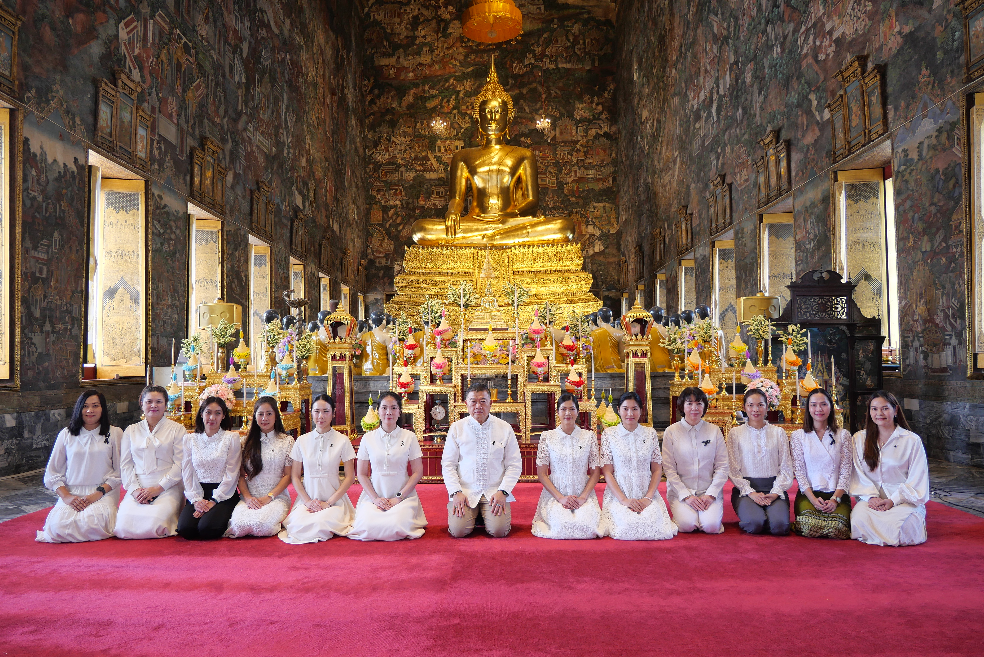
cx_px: 492
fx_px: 656
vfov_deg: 53.2
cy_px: 328
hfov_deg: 73.7
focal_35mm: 24
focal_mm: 12
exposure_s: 1/15
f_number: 4
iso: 200
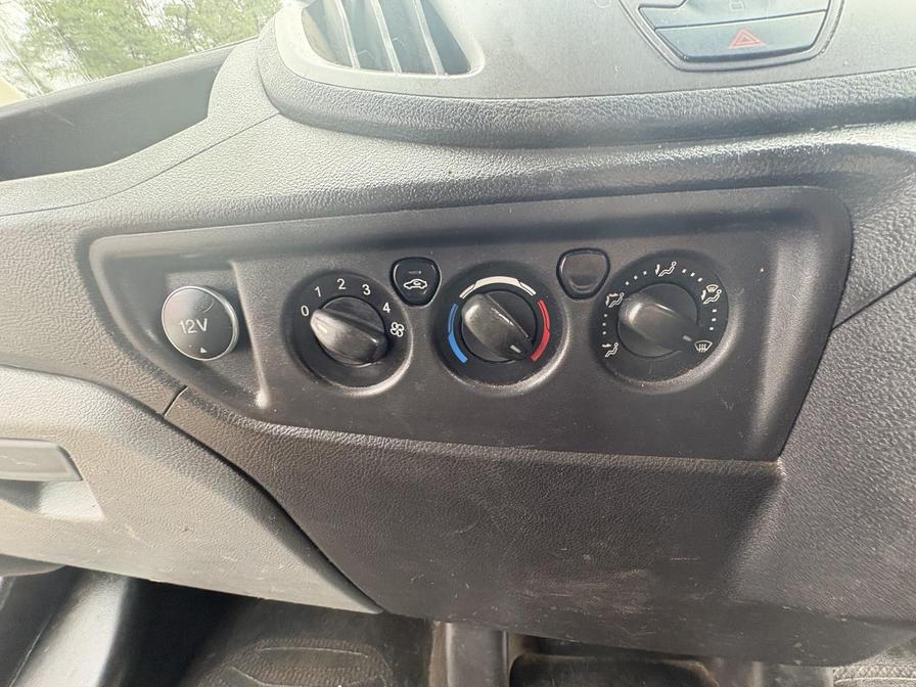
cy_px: 344
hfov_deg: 102.1
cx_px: 458
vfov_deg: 85.7
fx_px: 370
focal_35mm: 14
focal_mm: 2.22
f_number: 2.2
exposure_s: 1/60
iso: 500
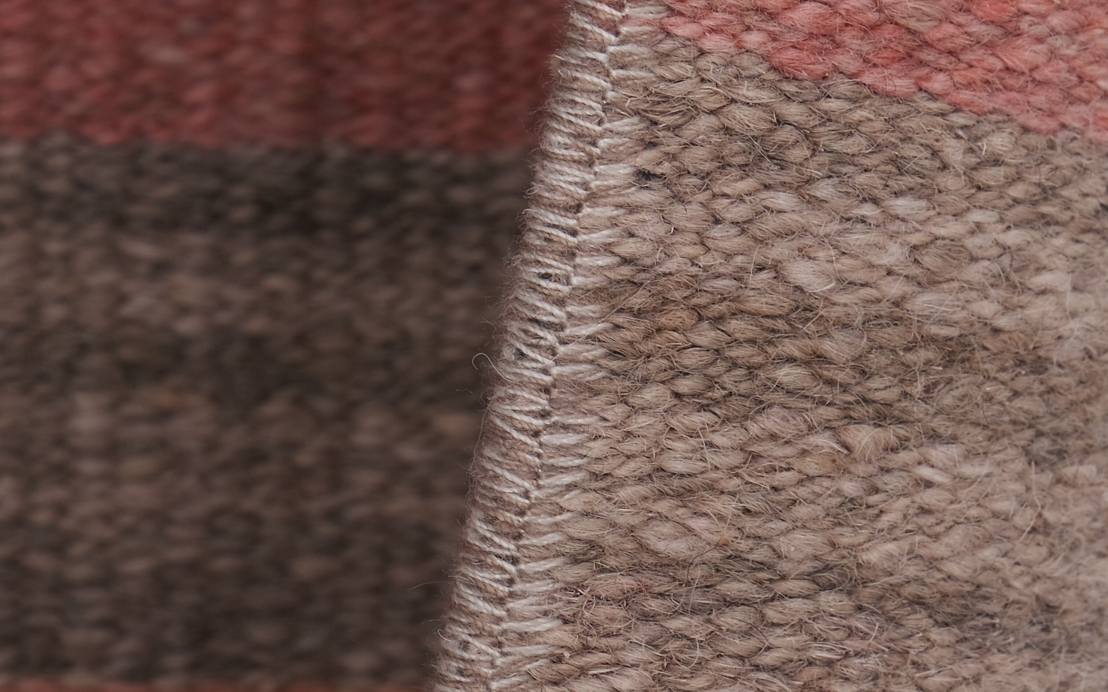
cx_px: 703
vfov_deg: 5.9
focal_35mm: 220
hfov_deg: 9.5
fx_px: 6643
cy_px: -146
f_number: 13
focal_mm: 69.8
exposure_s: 1/160
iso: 160
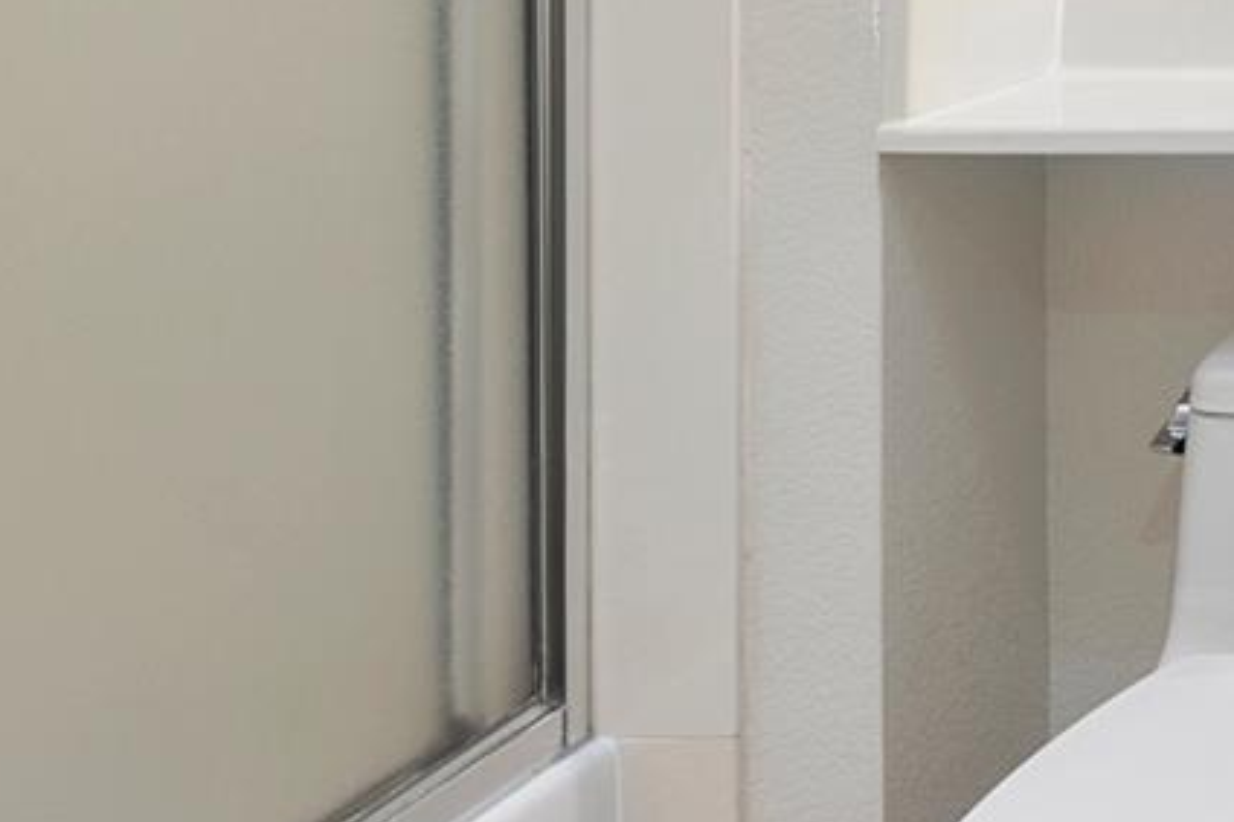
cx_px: 2128
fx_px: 1816
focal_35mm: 53
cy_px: -256
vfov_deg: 22.7
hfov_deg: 23.3
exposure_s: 1/1.25
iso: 125
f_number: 9
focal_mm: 10
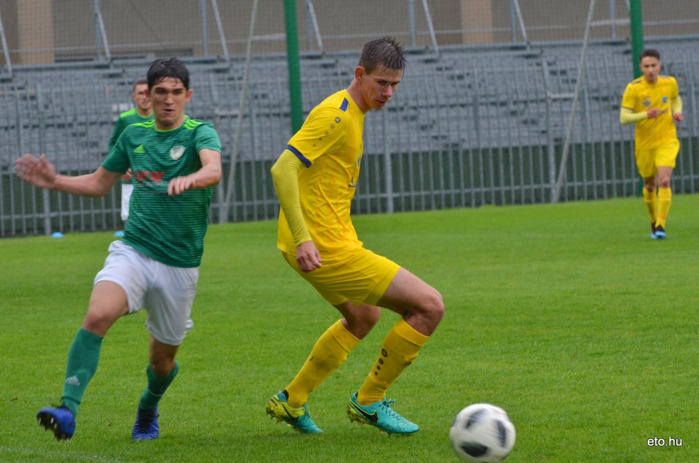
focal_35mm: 255
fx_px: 4941
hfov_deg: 8.1
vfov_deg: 5.4
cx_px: 350
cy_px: 232
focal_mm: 170
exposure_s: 1/200
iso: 500
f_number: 7.1
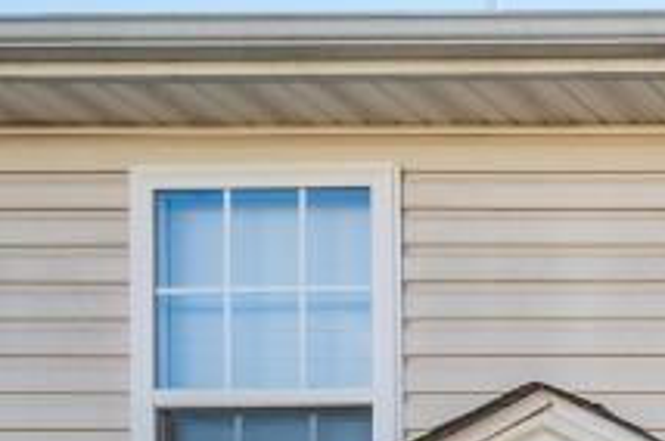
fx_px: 1937
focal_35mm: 105
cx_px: 1930
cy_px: 1284
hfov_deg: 11.8
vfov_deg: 10.0
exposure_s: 1/320
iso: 400
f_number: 8
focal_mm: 15
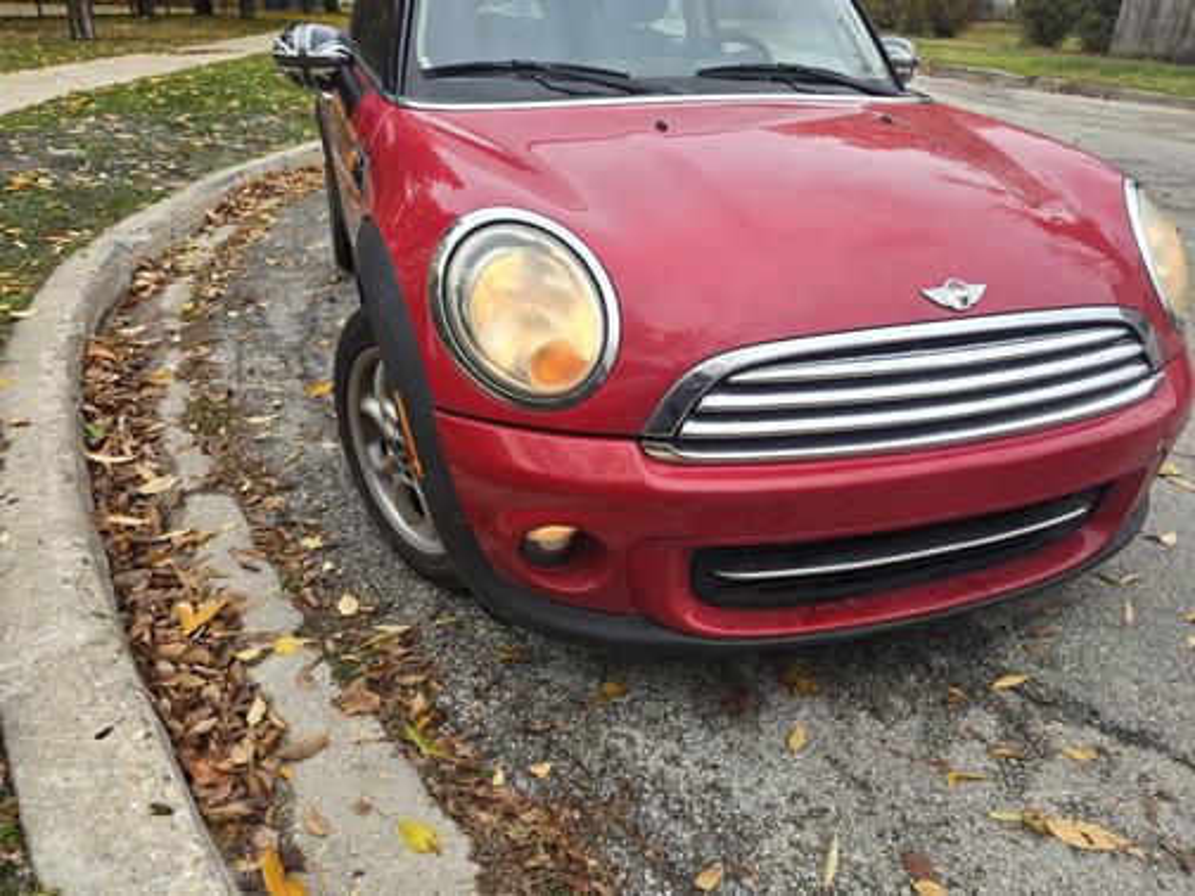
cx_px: 598
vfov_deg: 58.9
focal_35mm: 23
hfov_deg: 73.9
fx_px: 794
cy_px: 448
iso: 20
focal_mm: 6.3
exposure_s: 1/182
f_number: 1.7
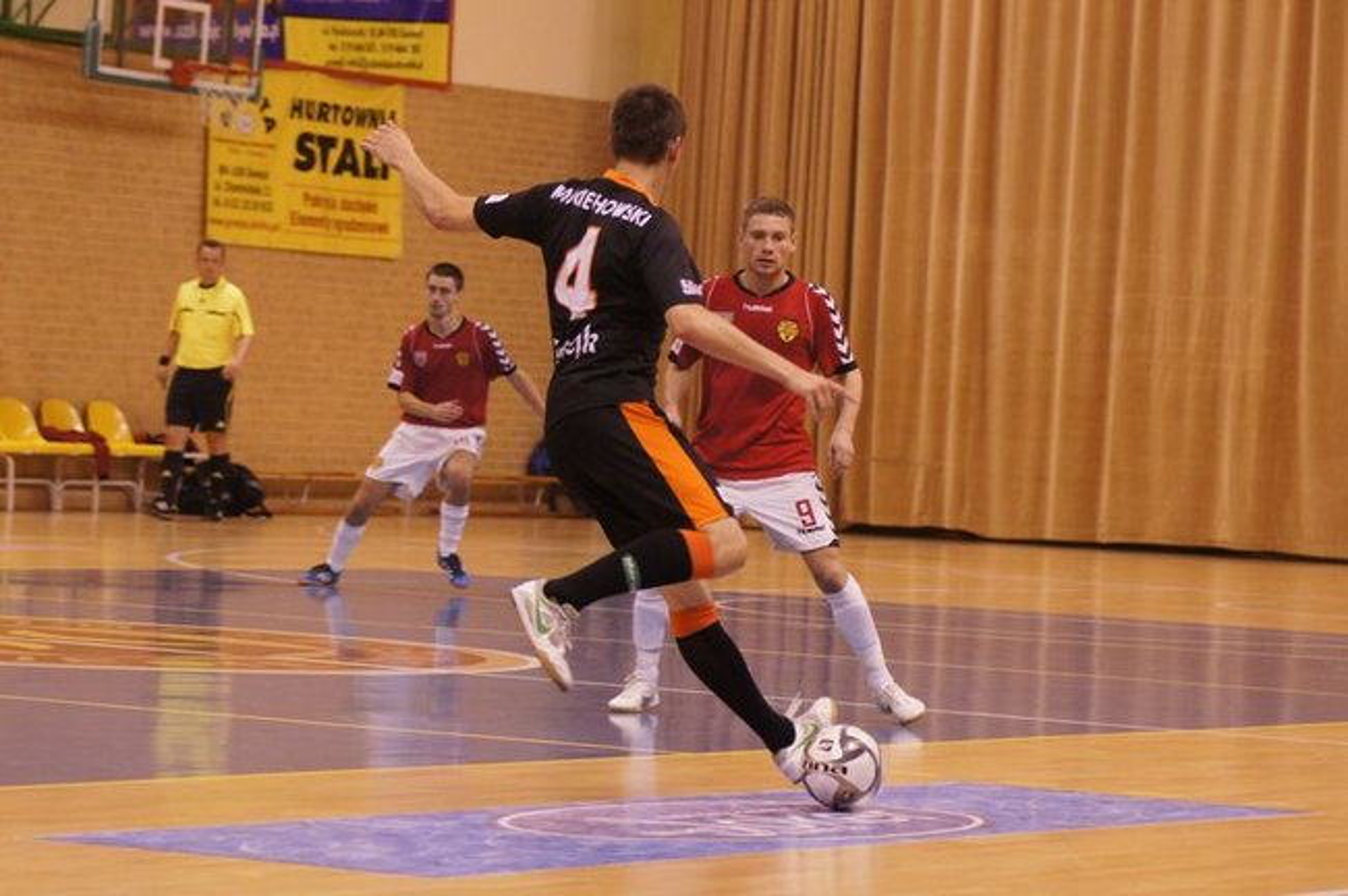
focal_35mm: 165
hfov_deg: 12.5
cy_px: 448
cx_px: 674
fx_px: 6172
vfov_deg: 8.3
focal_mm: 110
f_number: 5
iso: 3200
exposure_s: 1/400
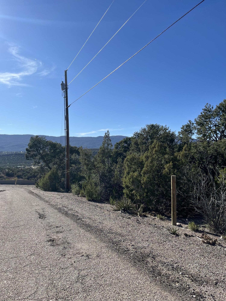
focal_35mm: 26
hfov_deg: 53.1
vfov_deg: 67.3
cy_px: 150
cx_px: 113
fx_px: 226
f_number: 1.6
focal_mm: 5.1
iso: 50
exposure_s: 1/4149
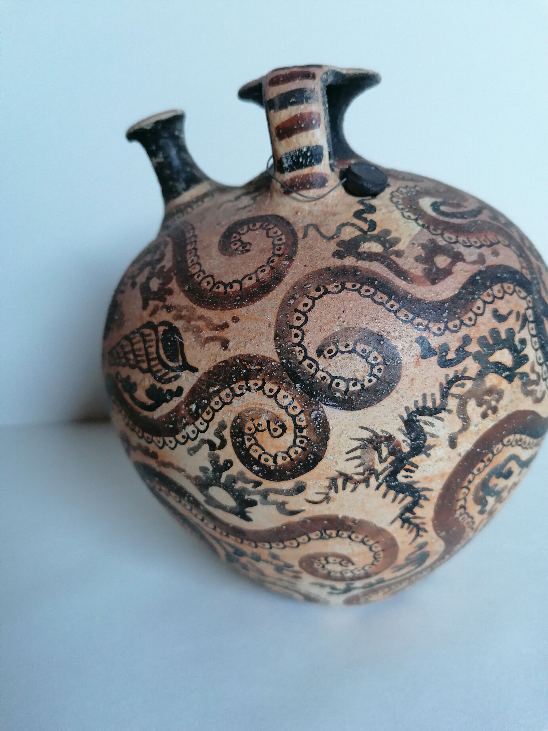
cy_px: 366
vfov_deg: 65.3
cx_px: 274
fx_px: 570
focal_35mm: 27
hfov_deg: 51.4
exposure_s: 1/33.3
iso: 200
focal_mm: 4.75
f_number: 1.8
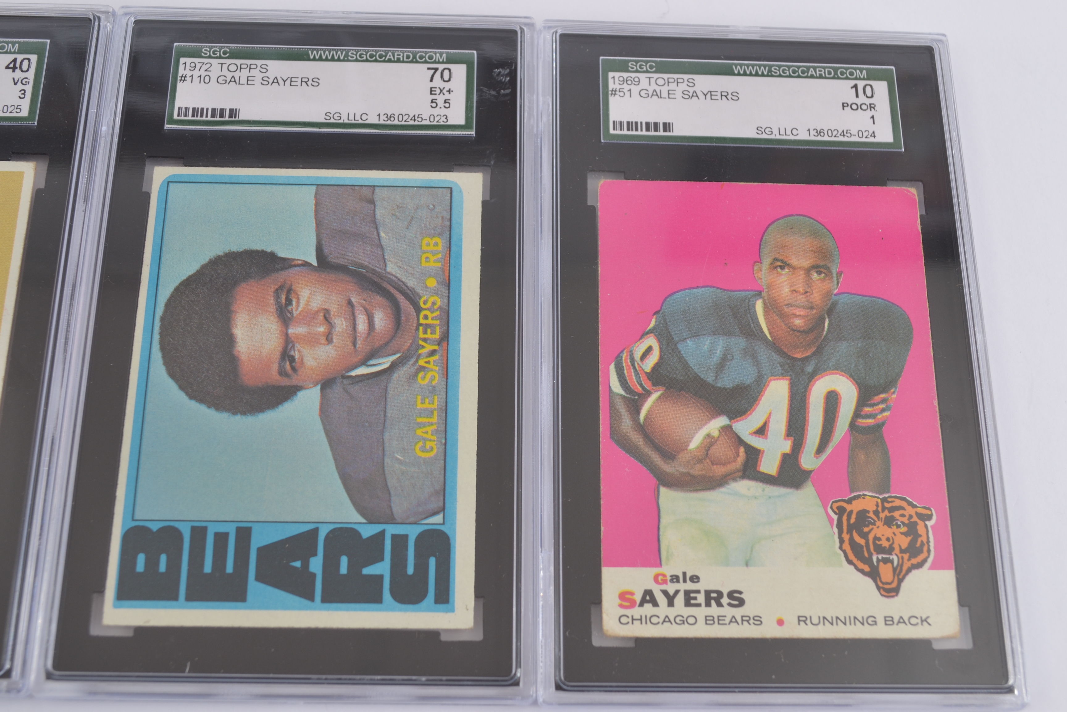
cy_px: 356
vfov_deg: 28.1
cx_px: 534
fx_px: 1423
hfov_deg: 41.1
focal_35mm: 48
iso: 200
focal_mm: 32
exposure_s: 1/160
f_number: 7.1
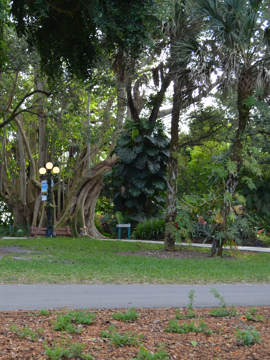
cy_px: 179
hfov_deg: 20.7
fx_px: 728
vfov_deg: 27.8
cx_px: 50
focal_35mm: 70
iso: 400
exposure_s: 1/125
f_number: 5.6
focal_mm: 32
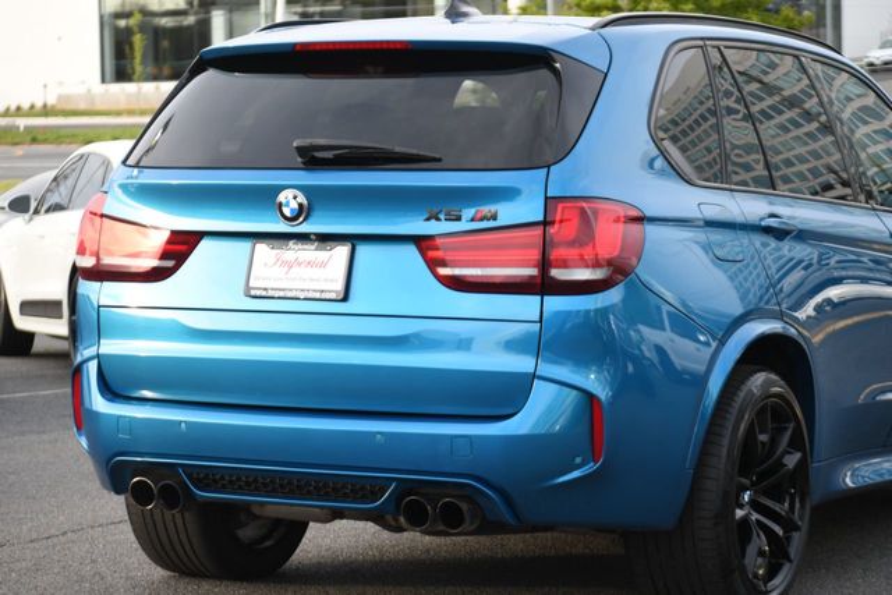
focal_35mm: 108
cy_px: 298
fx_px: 2676
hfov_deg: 18.9
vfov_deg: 12.7
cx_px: 446
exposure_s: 1/125
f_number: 4.8
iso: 125
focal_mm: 72
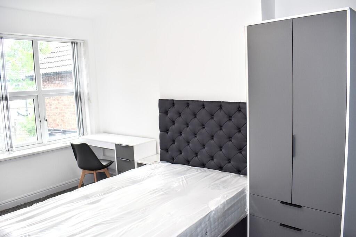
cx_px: 178
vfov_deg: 43.6
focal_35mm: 30
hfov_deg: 61.9
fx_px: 297
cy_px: 118
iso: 400
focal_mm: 20
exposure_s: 1/125
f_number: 5.6
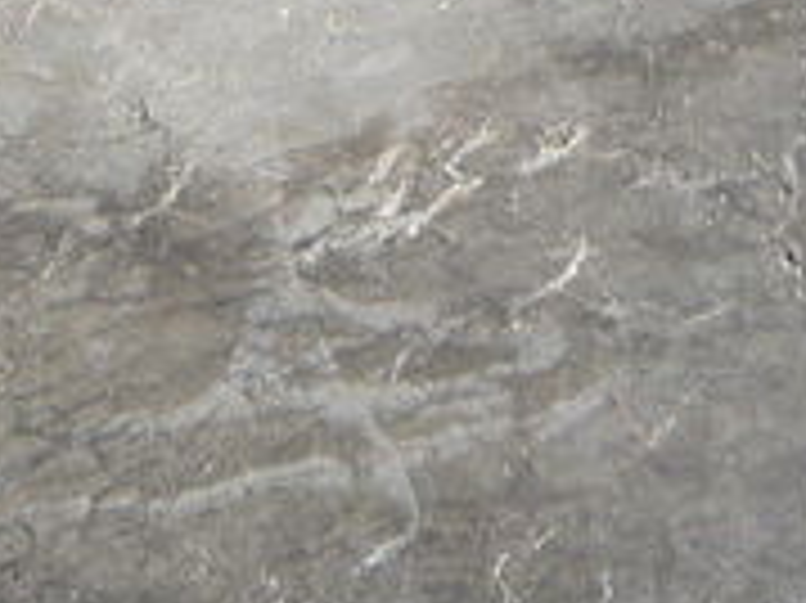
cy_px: -680
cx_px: -90
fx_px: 3909
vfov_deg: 8.3
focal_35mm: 168
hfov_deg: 11.6
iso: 100
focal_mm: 5.2
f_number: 4
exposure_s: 1/125
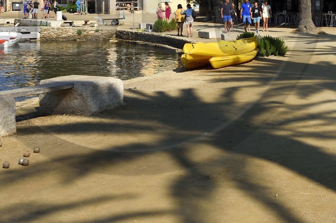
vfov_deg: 18.2
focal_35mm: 72
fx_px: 672
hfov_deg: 28.0
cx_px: 130
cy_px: -21
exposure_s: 1/500
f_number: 11
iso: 200
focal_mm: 32
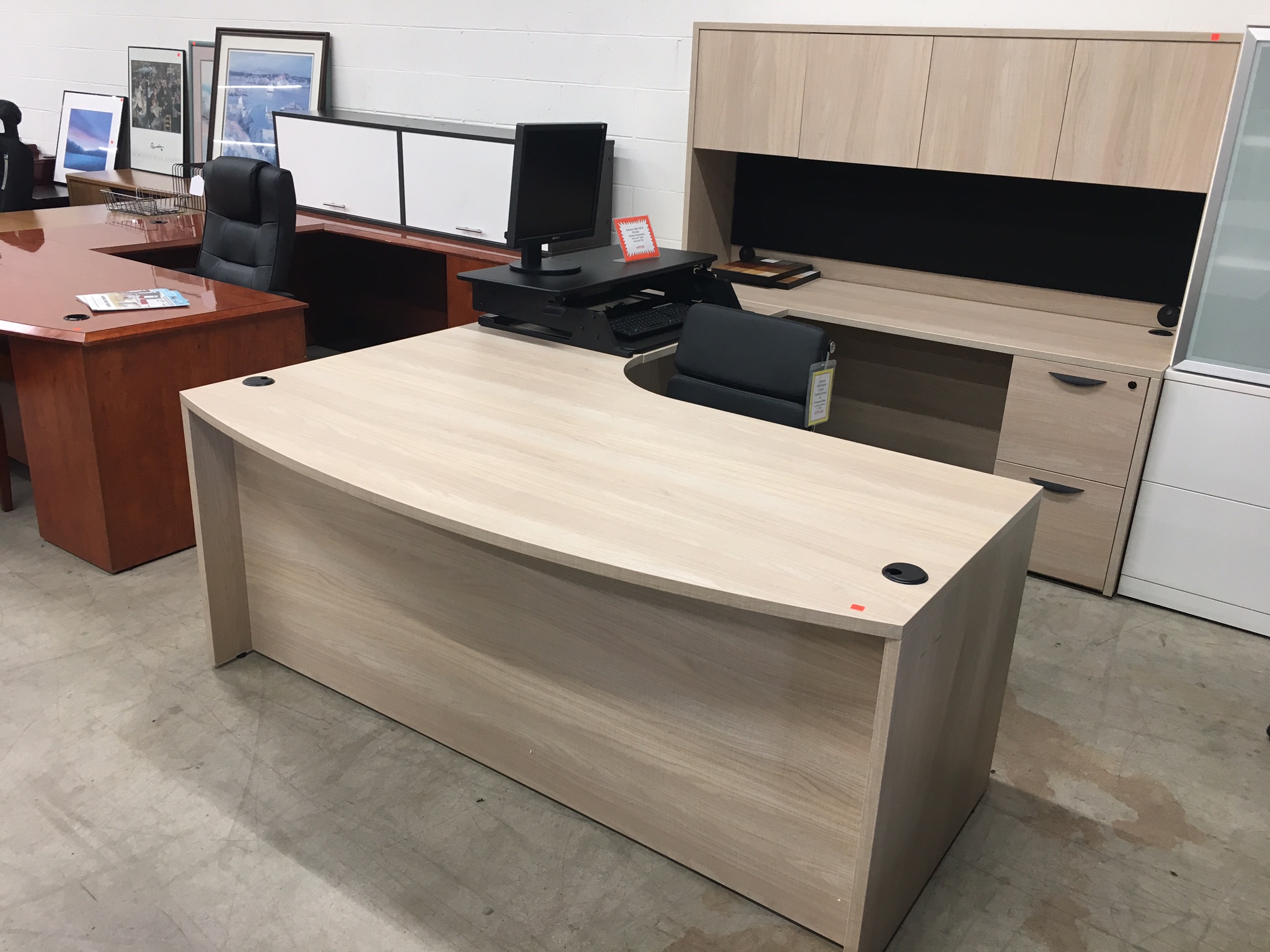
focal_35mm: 29
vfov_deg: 48.2
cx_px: 635
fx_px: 1064
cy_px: 476
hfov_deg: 61.7
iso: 64
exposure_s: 1/30
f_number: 2.2
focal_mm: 4.15
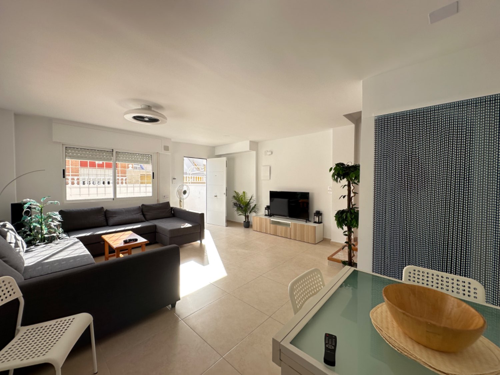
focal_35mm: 14
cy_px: 188
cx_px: 250
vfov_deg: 85.7
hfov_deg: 102.1
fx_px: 202
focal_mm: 2.22
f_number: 2.2
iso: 40
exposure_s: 1/295
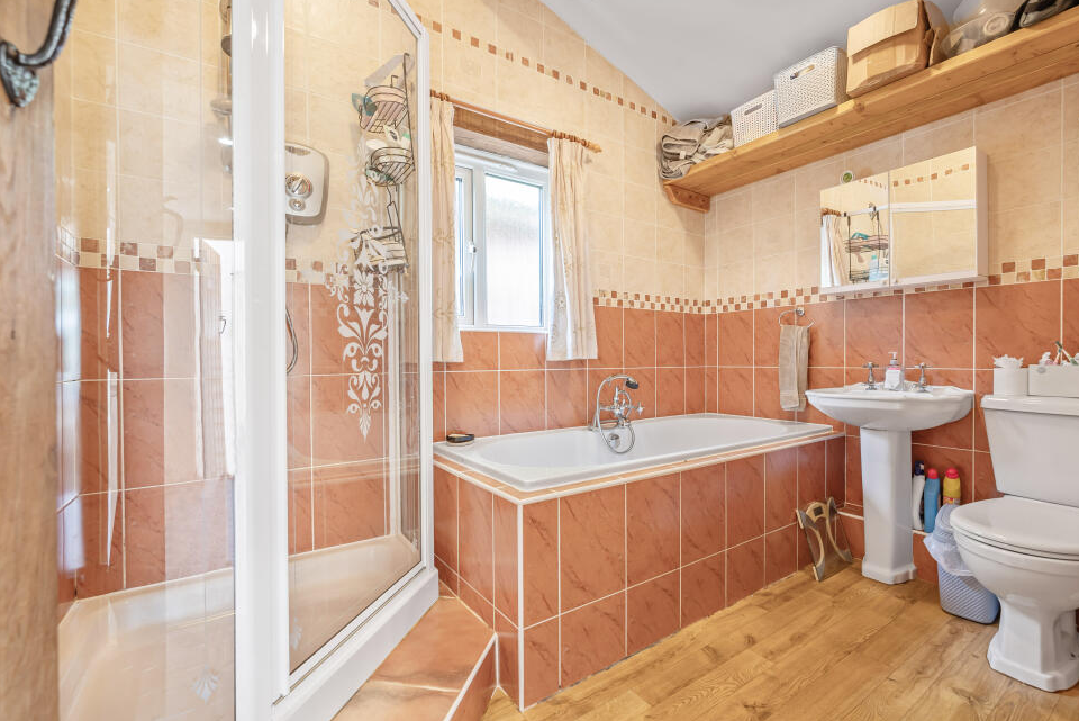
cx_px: 573
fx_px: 480
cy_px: 361
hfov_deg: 96.6
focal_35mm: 16
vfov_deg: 73.8
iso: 100
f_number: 8
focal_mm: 15
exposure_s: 1.3
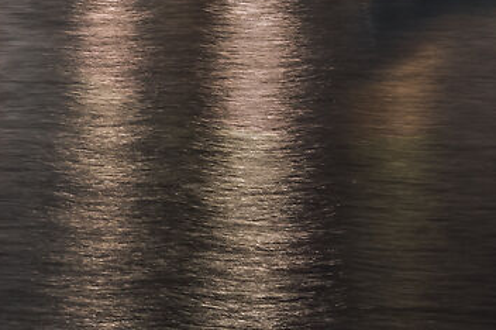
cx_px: -330
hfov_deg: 7.4
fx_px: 3758
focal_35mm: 273
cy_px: -178
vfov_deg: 5.0
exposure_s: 10
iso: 200
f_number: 8
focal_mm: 40
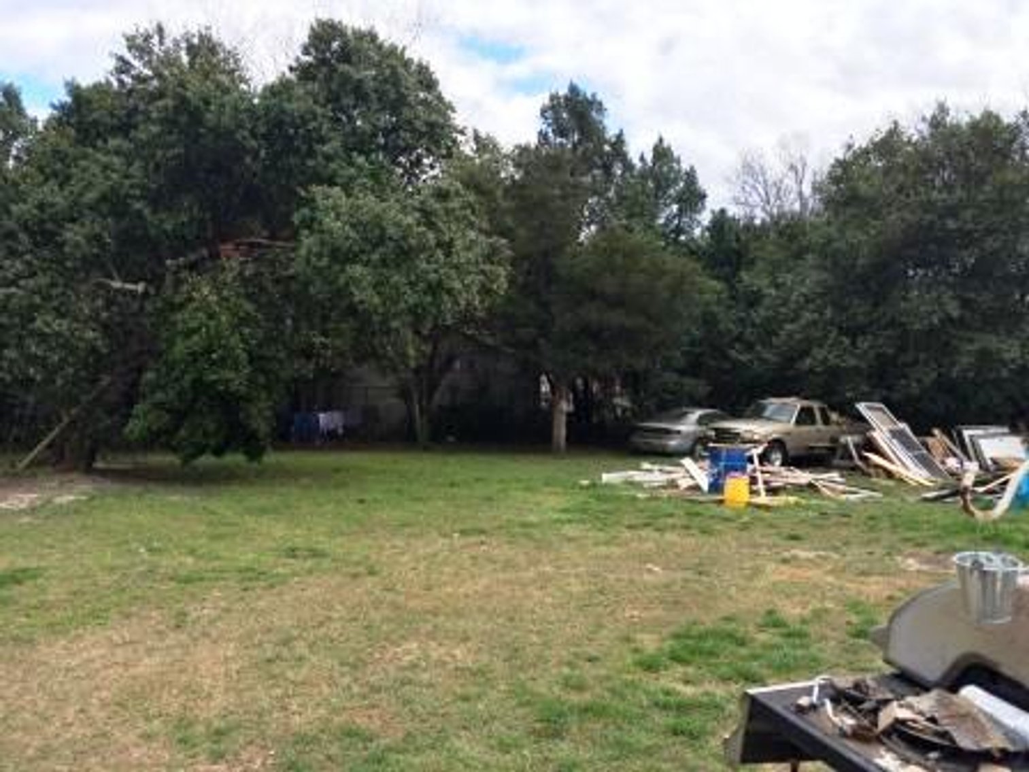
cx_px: 514
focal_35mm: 29
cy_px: 386
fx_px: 862
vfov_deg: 48.2
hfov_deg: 61.7
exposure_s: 1/954
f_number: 2.2
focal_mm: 4.15
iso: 32
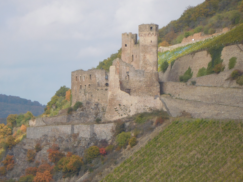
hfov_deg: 5.7
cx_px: 122
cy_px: 91
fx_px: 2457
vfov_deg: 4.2
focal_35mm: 350
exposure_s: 1/400
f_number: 6
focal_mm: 62.4
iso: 125
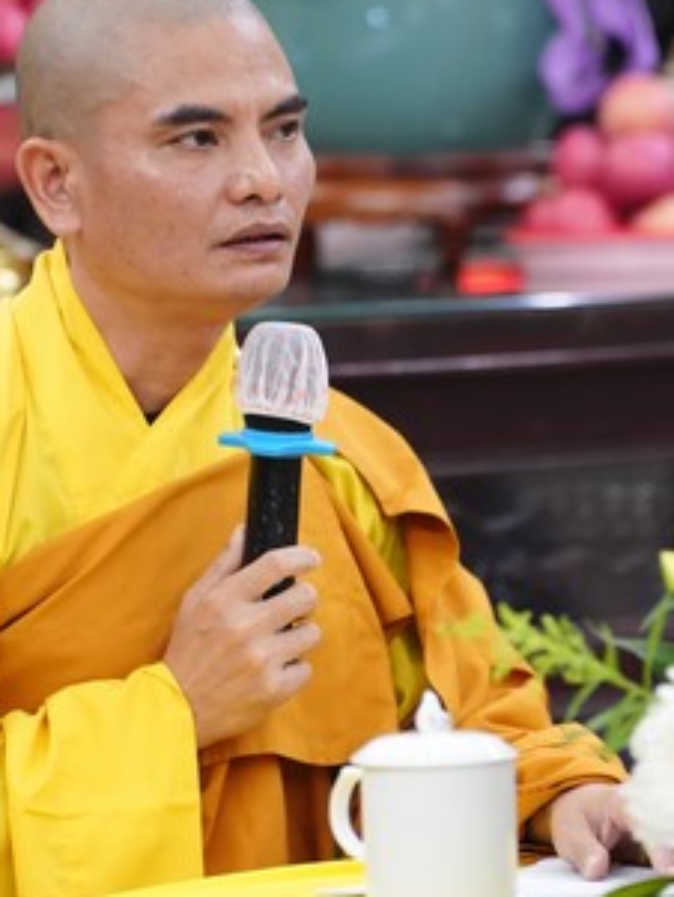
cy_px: 460
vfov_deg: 6.4
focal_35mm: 311
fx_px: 8068
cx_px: 455
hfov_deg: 4.8
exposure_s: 1/80
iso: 2500
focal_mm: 150
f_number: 2.8
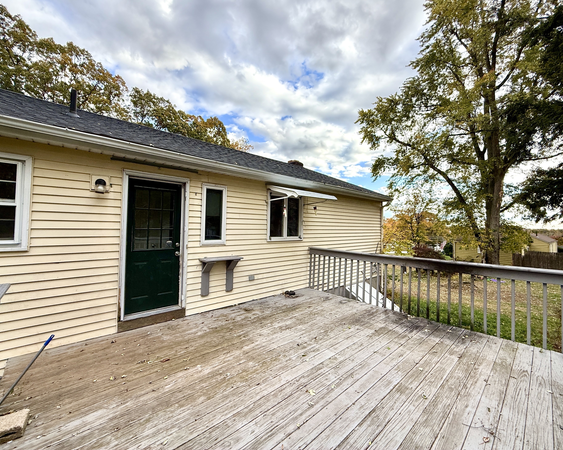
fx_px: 250
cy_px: 219
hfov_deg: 96.7
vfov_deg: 84.0
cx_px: 293
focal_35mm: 15
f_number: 2.2
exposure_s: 1/658
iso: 64
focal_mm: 2.22
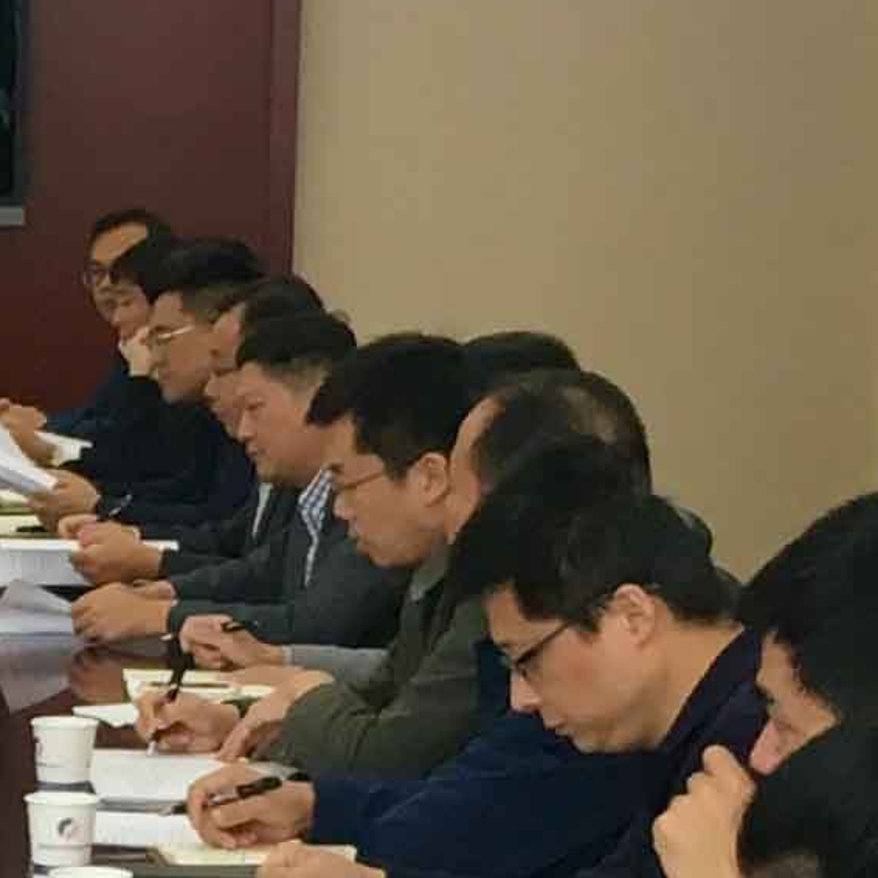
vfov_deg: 9.6
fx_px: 5137
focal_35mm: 179
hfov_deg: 9.3
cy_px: 1092
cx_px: -738
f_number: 2.2
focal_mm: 4.15
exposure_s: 1/33
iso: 32
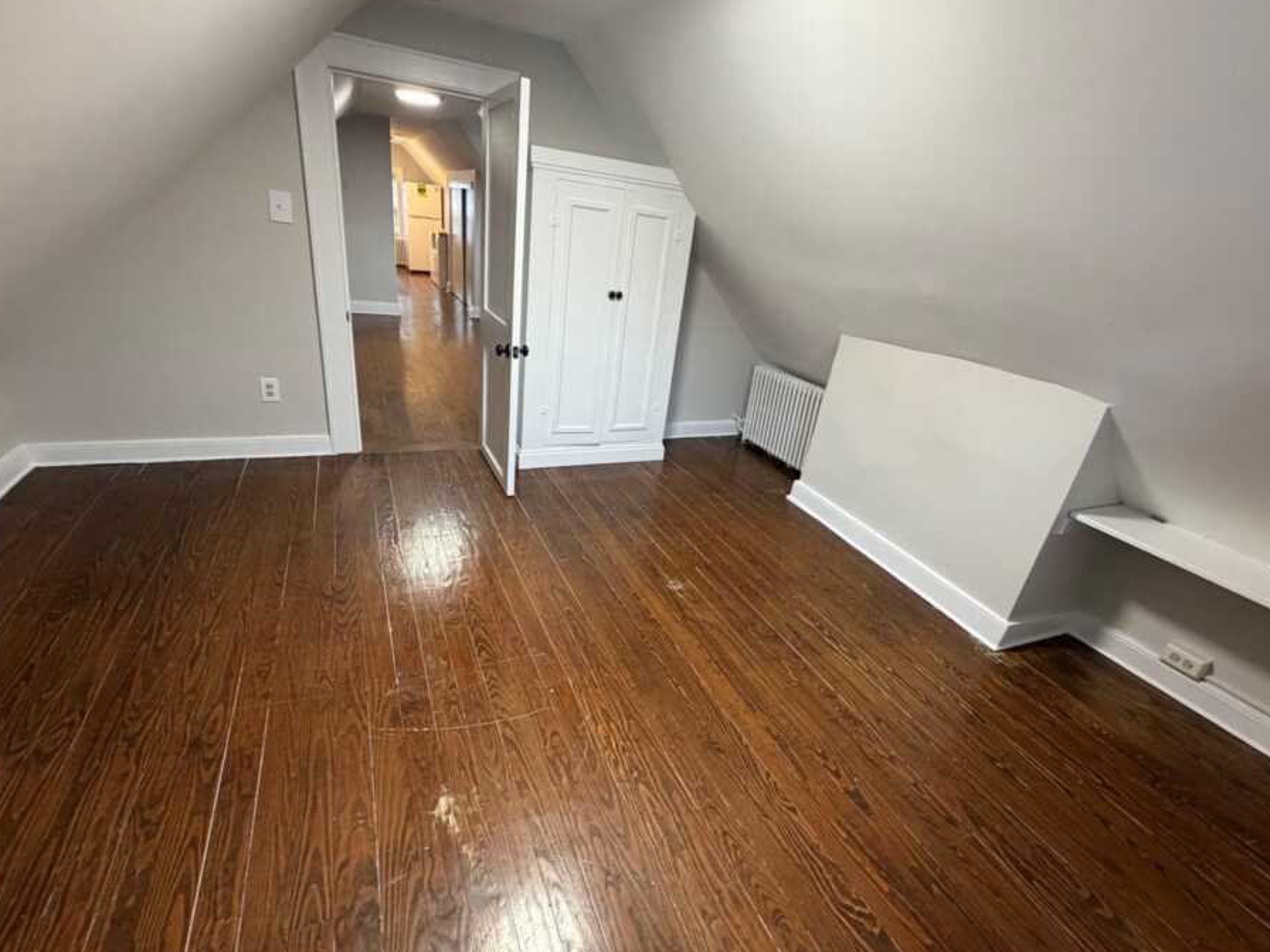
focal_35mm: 16
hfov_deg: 94.5
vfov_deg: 78.1
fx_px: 587
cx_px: 639
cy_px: 484
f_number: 2.2
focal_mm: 2.22
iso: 320
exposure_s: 1/60
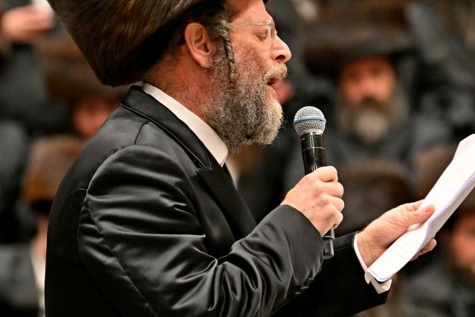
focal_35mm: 385
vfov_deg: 3.6
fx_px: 5081
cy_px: 75
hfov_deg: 5.4
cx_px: 272
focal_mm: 150
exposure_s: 1/250
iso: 250
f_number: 2.8
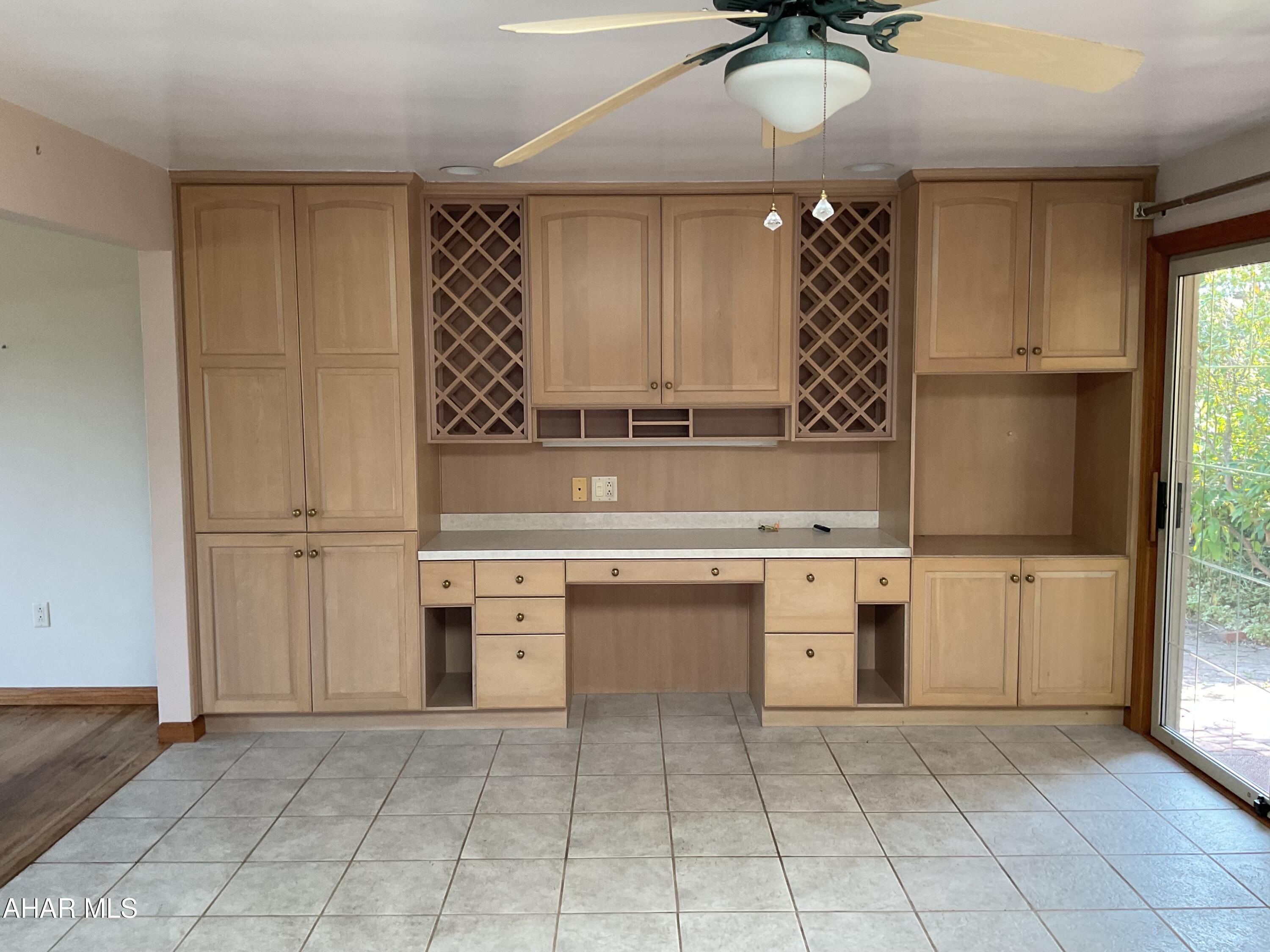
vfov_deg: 48.2
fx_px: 1064
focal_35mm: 29
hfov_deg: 61.7
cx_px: 635
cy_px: 476
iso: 80
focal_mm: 3
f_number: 1.8
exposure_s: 1/60
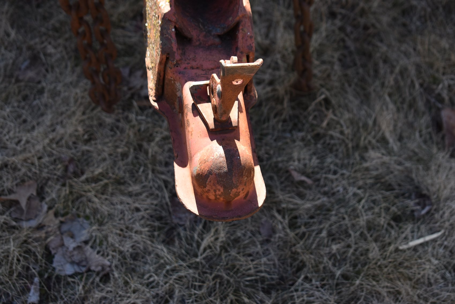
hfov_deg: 24.6
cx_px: 228
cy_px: 152
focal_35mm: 82
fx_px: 1043
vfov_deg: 16.6
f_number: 5.6
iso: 250
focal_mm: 55
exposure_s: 1/250
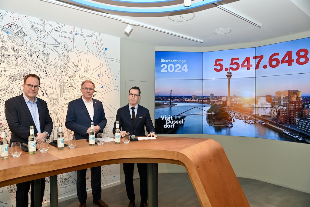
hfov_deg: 73.7
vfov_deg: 53.1
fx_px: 207
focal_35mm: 24
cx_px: 155
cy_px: 104
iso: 360
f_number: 4
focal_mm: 24
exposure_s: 1/100
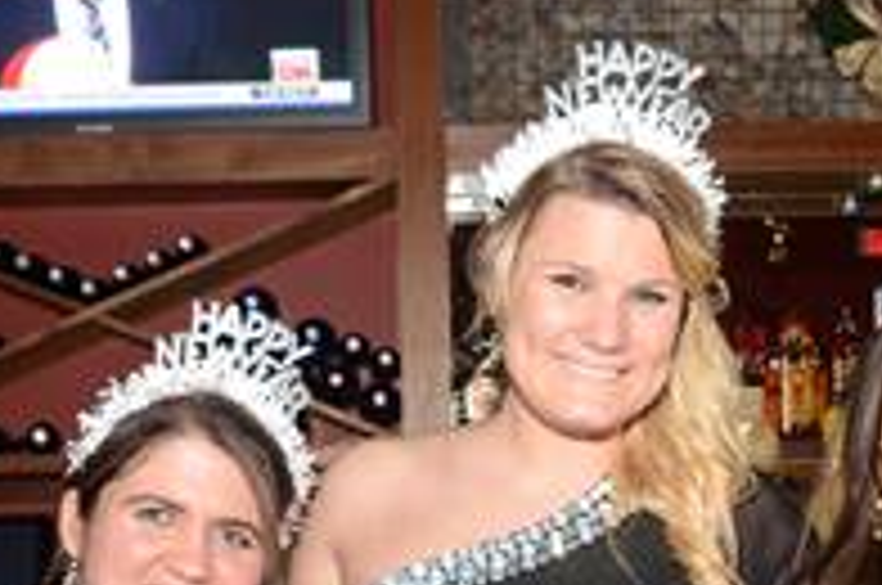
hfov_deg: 24.2
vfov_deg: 15.6
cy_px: 720
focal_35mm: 84
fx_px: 2055
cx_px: 558
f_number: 4.5
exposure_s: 1/60
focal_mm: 20
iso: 1250
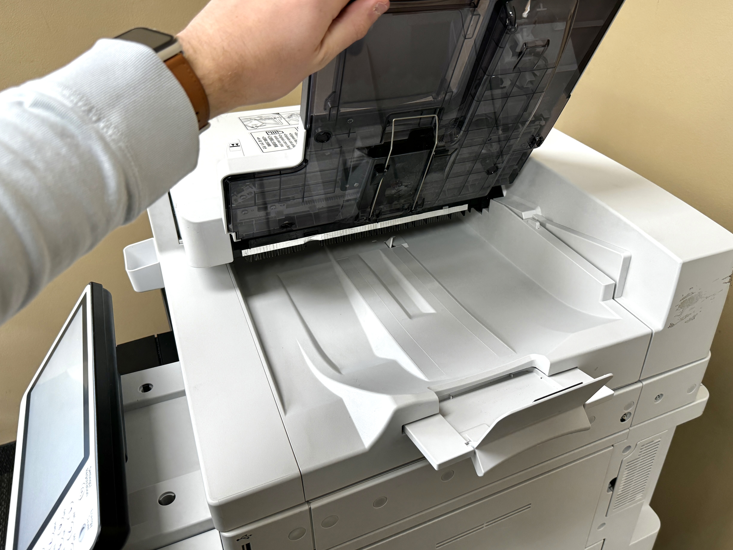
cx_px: 427
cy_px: 260
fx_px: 593
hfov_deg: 63.1
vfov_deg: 49.7
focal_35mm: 28
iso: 125
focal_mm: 6.86
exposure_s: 1/120
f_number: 1.78
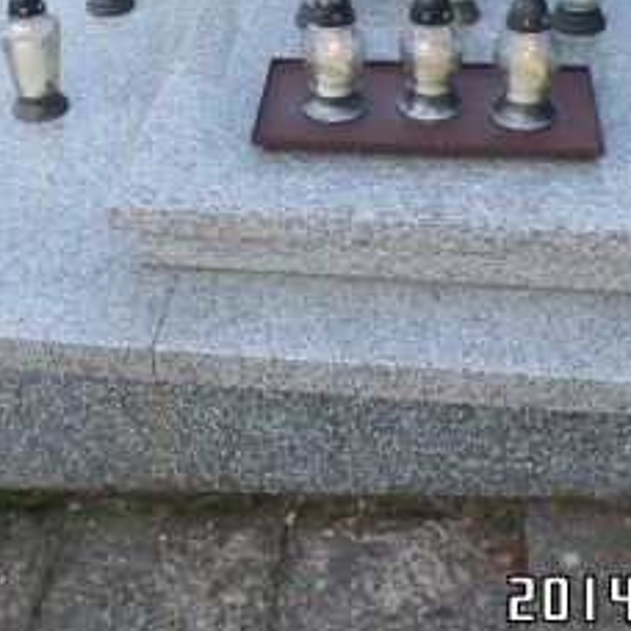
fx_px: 1176
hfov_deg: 30.0
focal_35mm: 57
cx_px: 285
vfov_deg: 28.5
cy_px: 30
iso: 100
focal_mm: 4.1
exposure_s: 1/125
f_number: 3.5
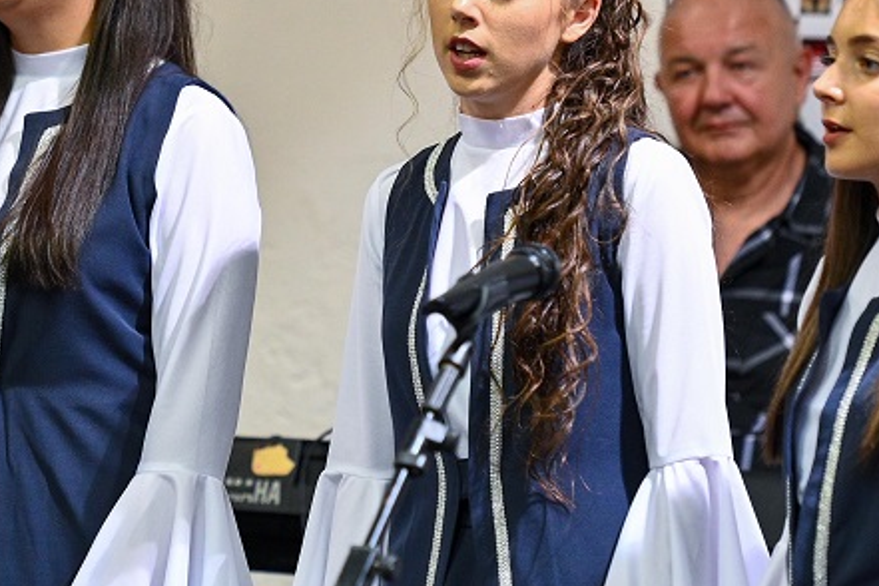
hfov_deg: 5.6
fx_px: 8960
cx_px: 225
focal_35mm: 367
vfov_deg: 3.7
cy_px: 175
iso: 1600
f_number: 2.8
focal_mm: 135
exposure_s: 1/125
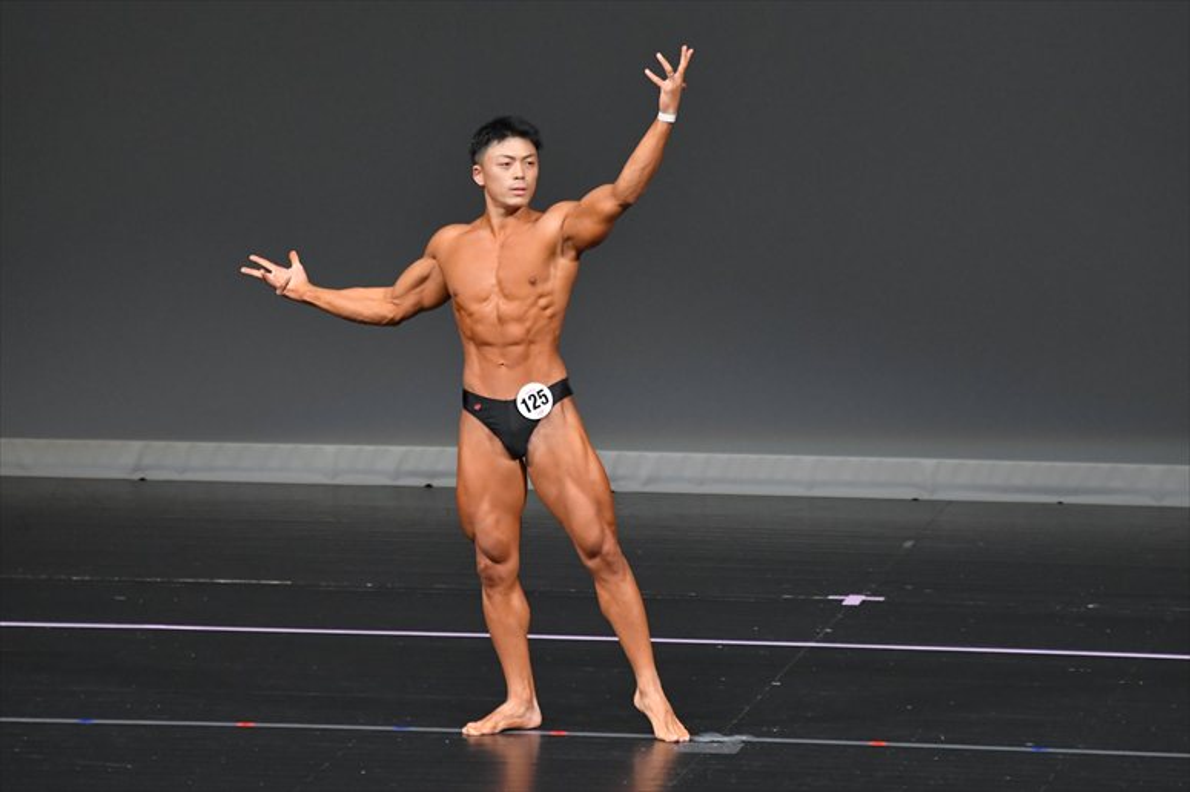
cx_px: 595
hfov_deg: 6.5
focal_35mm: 315
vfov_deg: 4.4
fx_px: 10408
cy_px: 396
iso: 4000
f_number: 5.6
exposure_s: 1/400
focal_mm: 210
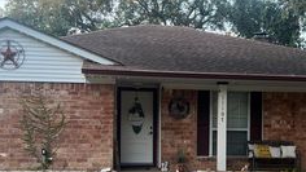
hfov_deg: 34.6
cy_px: 135
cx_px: 197
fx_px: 487
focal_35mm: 60
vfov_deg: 19.9
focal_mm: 5.7
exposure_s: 1/128
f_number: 1.5
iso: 64
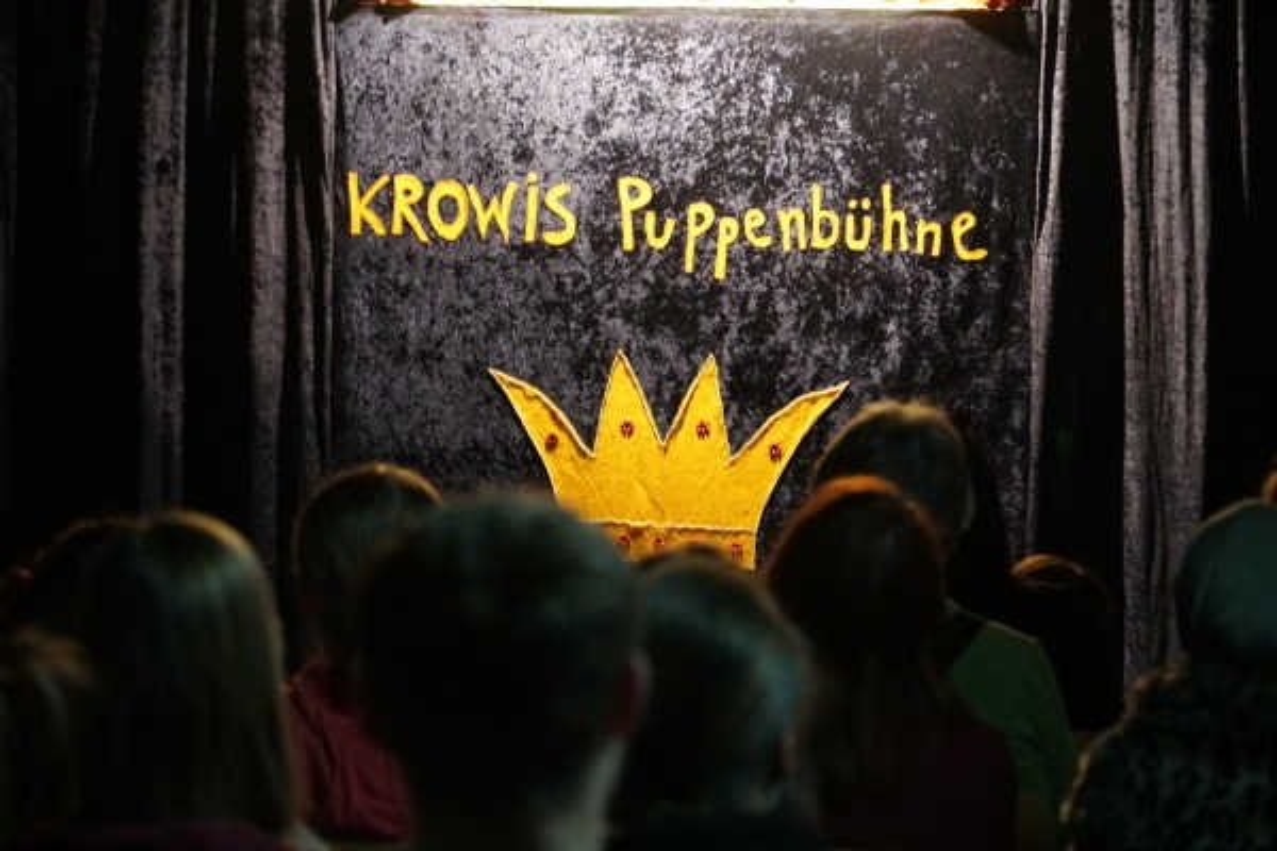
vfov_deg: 9.6
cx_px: 638
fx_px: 5054
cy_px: 426
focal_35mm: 142
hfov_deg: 14.4
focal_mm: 95
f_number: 4
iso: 6400
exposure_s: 1/15
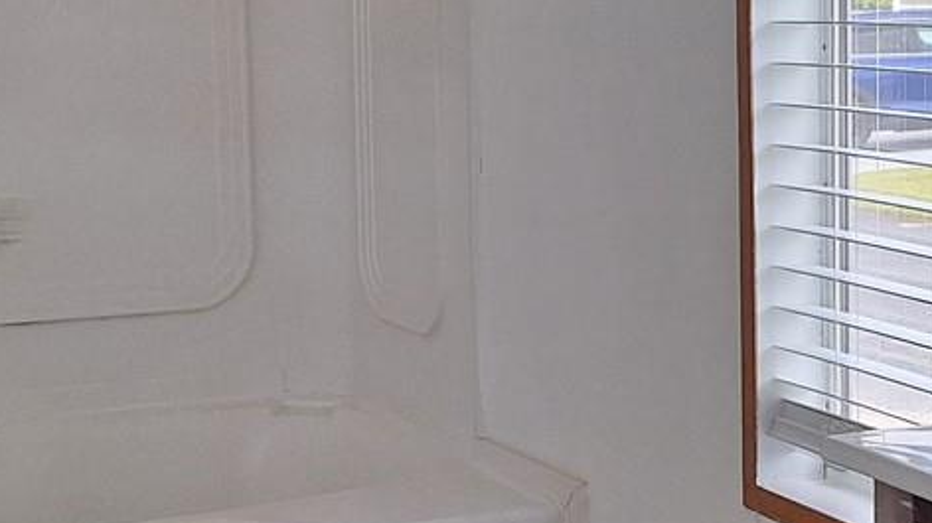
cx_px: 527
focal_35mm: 85
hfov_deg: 25.0
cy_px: 221
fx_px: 2100
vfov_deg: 14.2
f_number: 1.8
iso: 40
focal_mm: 5.54
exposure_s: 1/165
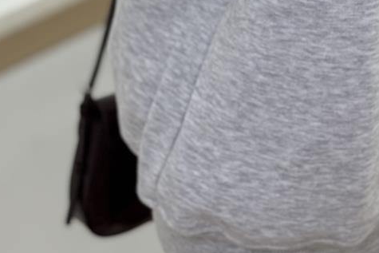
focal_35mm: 168
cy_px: -223
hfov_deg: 12.1
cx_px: 345
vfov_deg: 7.9
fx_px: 1769
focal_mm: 6.76
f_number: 1.78
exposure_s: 1/100
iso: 100
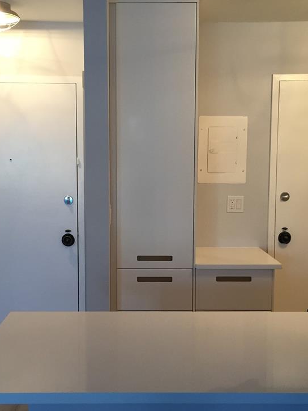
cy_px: 222
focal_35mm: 48
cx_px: 138
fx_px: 569
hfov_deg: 30.3
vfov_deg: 39.6
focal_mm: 4.15
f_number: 2.2
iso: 32
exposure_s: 1/30
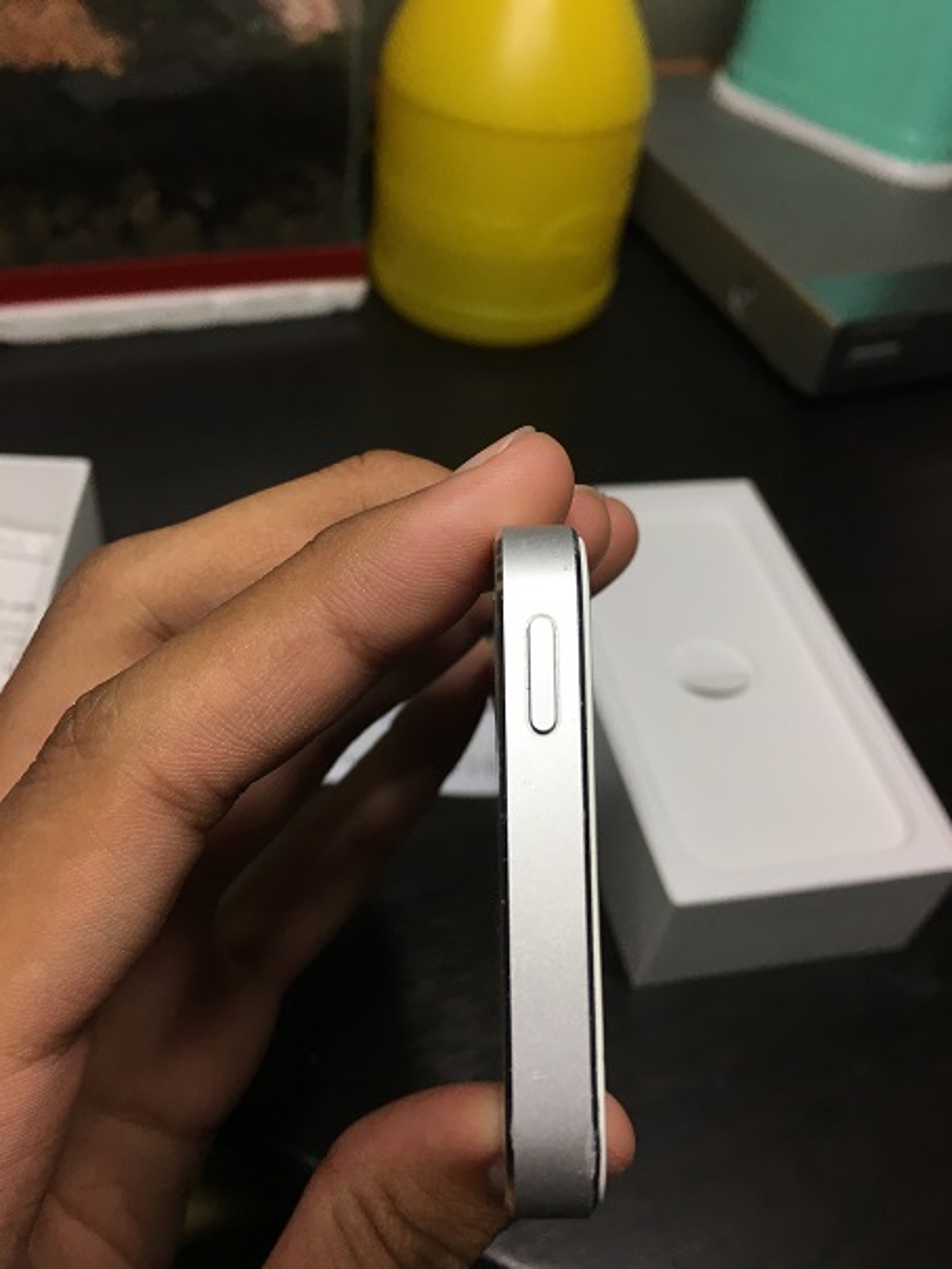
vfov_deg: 61.6
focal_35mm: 29
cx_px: 476
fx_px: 1063
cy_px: 634
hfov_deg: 48.2
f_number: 2.2
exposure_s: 1/33
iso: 32
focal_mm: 4.15
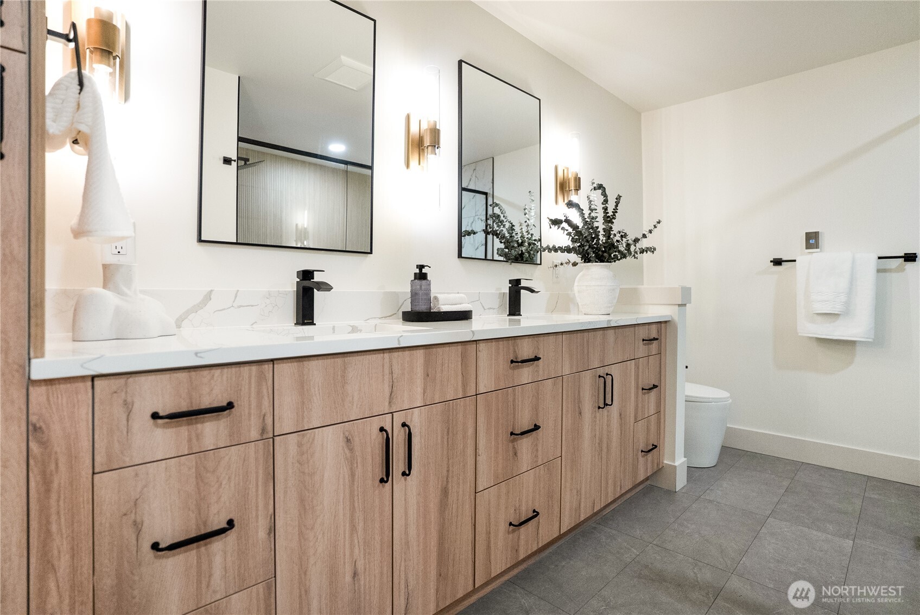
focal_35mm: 17
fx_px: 435
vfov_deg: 70.5
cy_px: 308
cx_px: 460
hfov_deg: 93.2
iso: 4000
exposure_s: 1/320
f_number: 2.8
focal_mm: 17
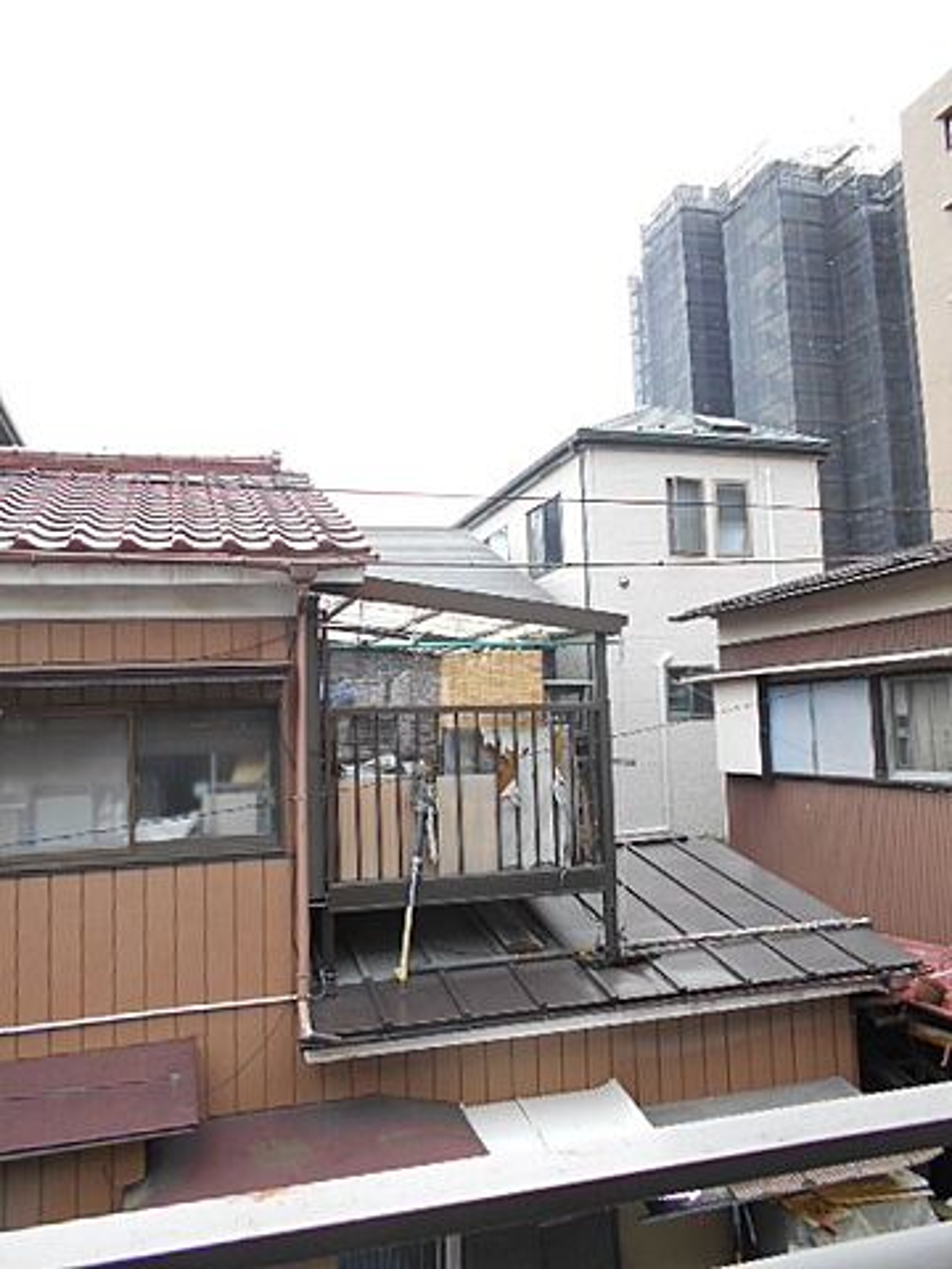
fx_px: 953
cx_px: 476
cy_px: 634
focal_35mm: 26
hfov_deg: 53.1
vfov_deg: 67.3
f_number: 3.2
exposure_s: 1/320
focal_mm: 4.6
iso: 80
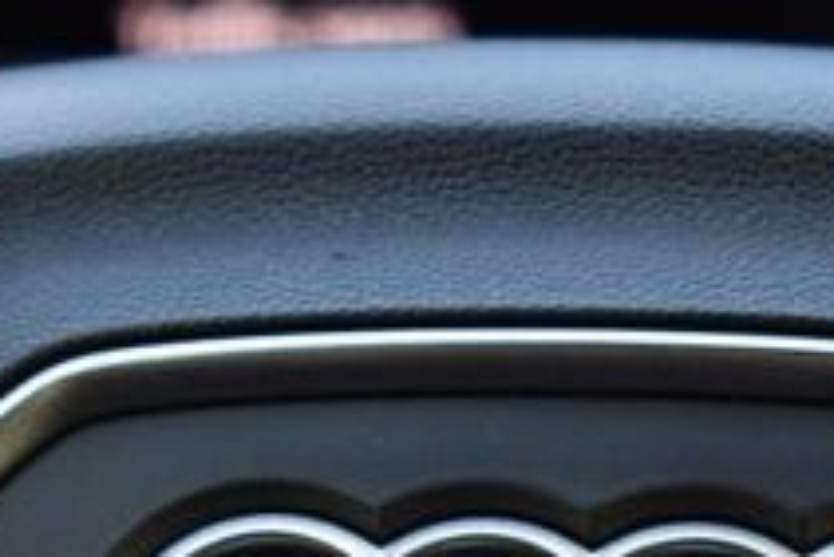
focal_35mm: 249
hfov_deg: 8.3
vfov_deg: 5.5
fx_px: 5772
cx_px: 573
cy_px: 717
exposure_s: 1/125
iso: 1400
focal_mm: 55
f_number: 5.6
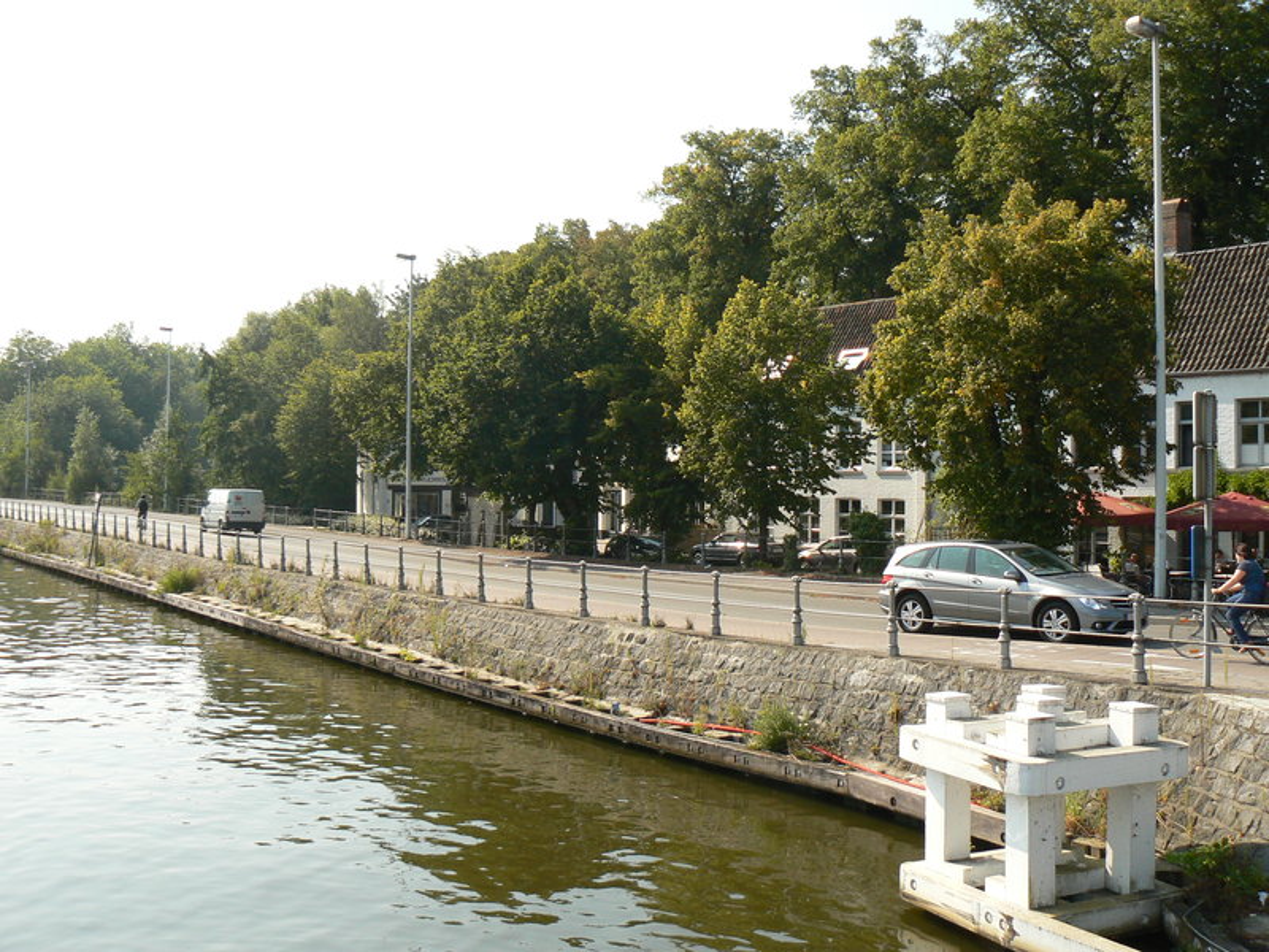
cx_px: 634
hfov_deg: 51.4
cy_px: 476
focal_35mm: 36
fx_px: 1320
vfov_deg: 39.7
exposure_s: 1/1000
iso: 100
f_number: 3.6
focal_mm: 6
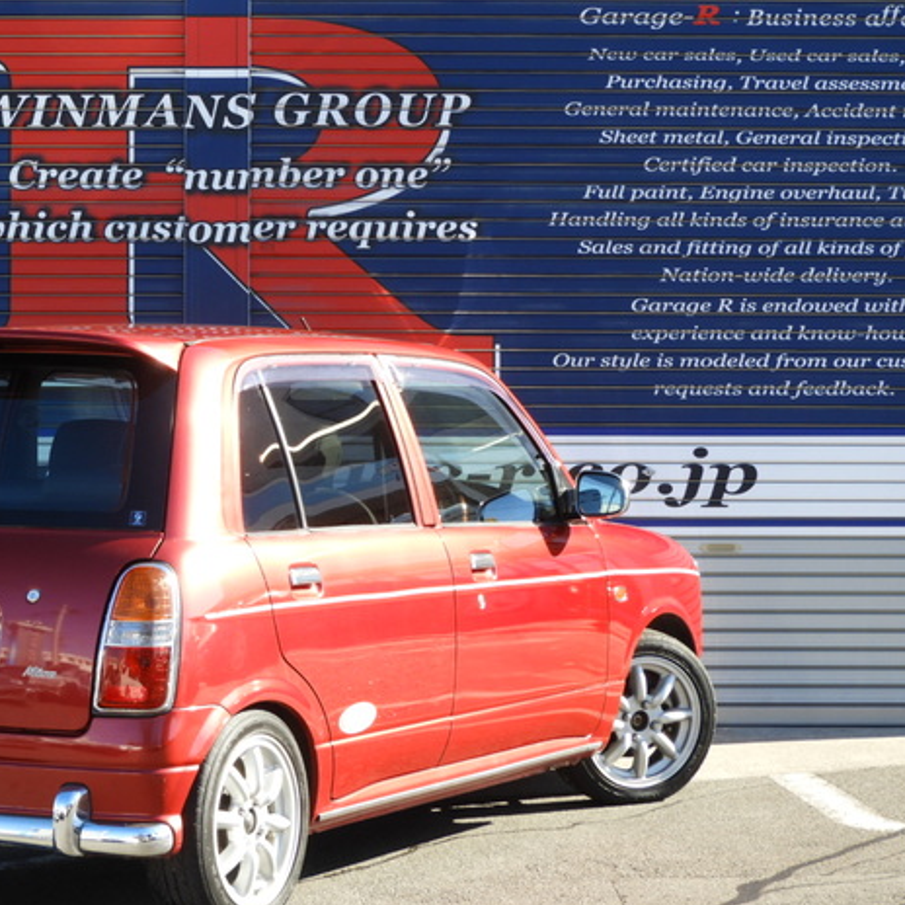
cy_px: 425
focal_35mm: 99
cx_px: 213
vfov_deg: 17.6
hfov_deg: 17.5
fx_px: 2928
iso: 100
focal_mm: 11.6
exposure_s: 1/200
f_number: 4.2
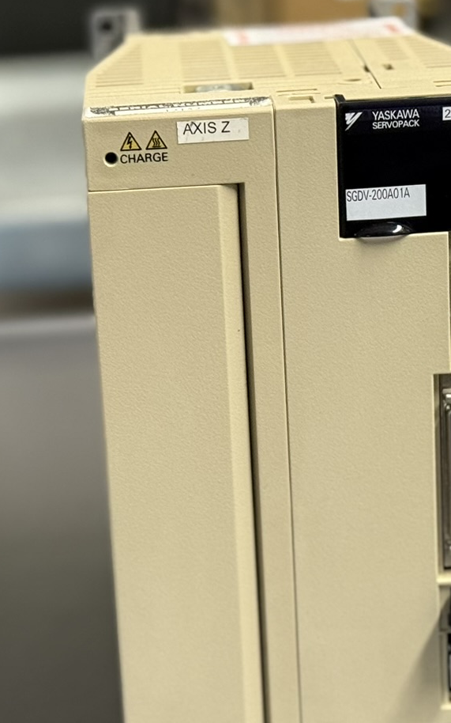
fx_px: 2243
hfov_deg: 11.5
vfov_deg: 18.2
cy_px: 476
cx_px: 283
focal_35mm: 114
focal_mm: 6.76
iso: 250
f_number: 1.78
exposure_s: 1/50
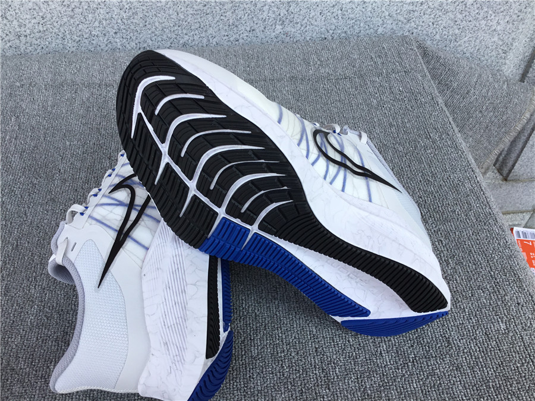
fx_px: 479
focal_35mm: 31
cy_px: 200
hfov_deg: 58.4
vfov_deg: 45.4
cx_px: 268
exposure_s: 1/455
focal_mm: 3.3
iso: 25
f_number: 2.4
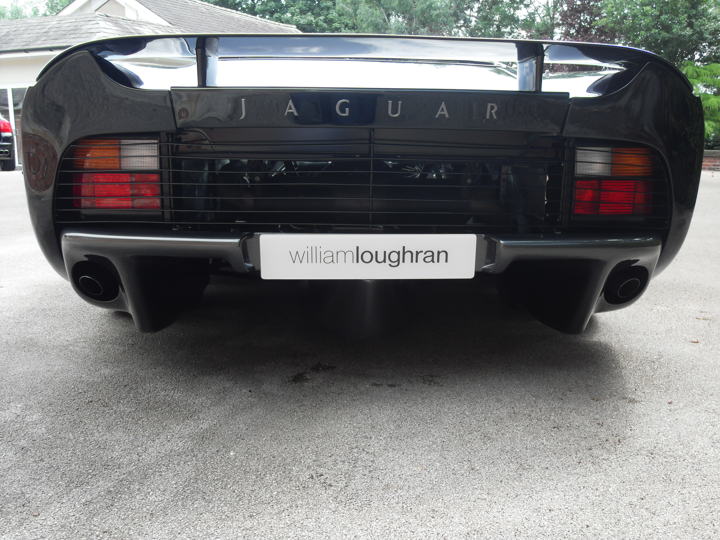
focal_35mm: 35
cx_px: 360
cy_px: 270
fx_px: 728
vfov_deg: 40.7
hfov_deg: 52.6
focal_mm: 7.5
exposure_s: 1/180
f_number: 3.2
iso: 80
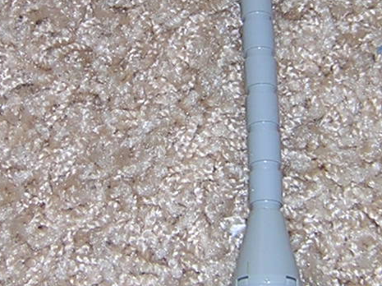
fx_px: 1367
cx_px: 224
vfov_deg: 11.9
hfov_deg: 15.9
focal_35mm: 124
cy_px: 44
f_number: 2.6
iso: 100
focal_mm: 4.7
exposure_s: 1/60.1
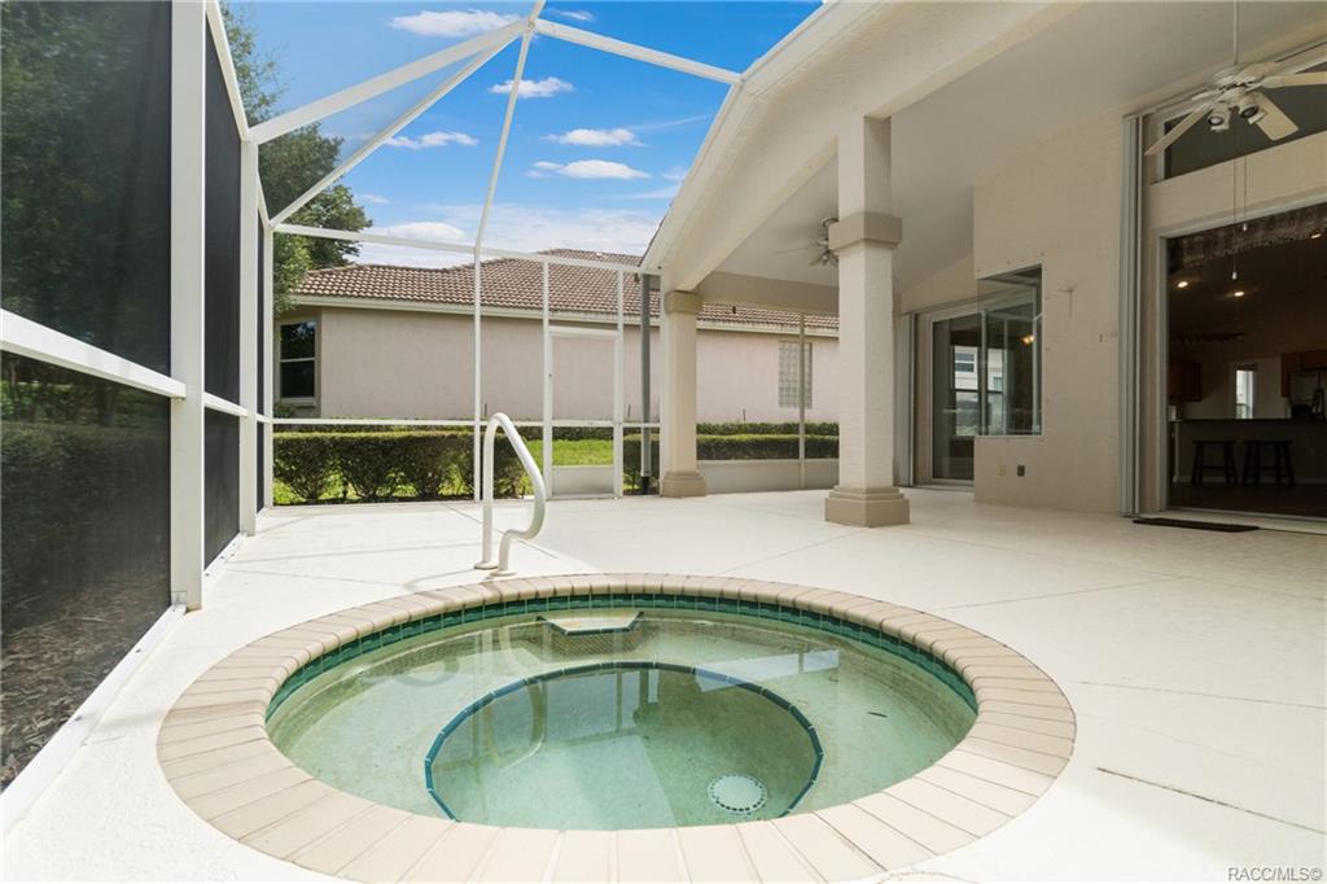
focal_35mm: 18
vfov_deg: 67.3
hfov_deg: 90.0
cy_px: 442
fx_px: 663
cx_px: 664
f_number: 8
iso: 320
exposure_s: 1/250
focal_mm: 12
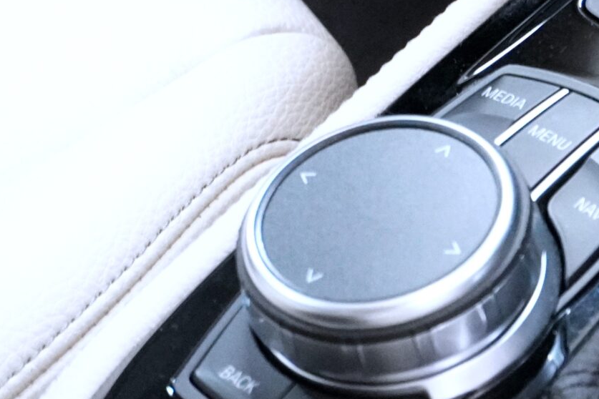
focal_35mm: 216
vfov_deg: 6.4
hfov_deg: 9.3
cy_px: 30
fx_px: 3586
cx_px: 890
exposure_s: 1/30
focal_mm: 47
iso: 6400
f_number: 5.6
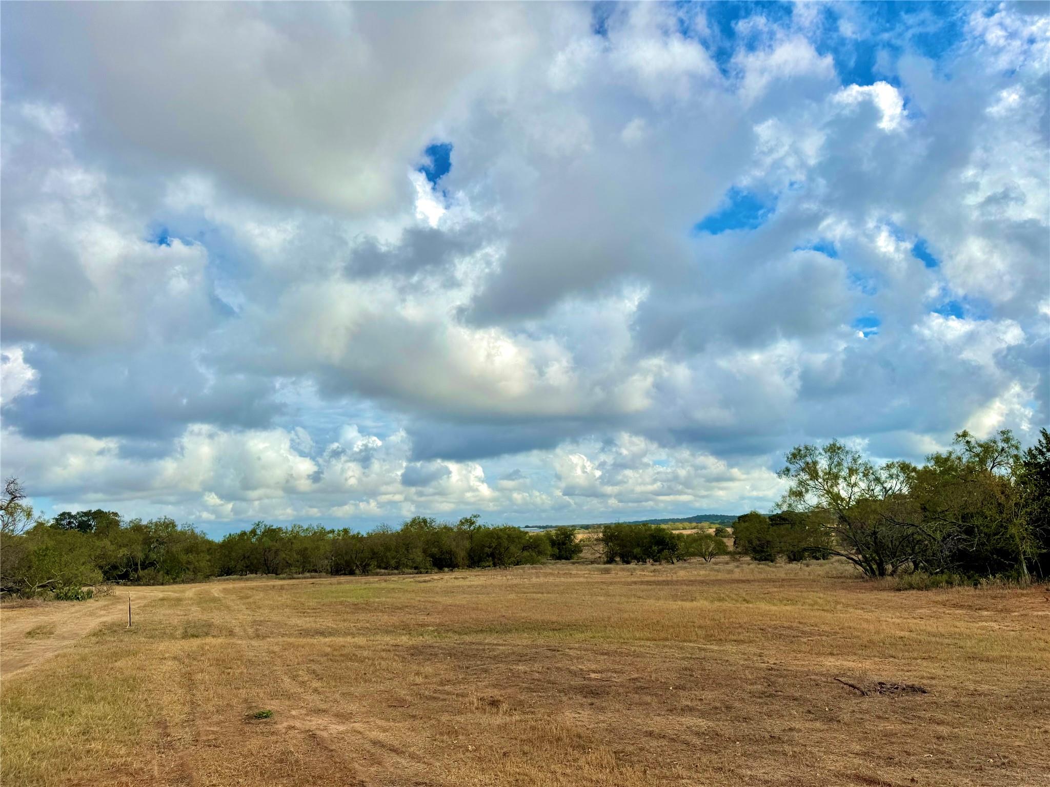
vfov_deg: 56.8
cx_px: 525
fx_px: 728
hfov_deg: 71.6
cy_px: 394
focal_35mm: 24
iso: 80
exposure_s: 1/10417
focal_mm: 6.76
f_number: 1.78
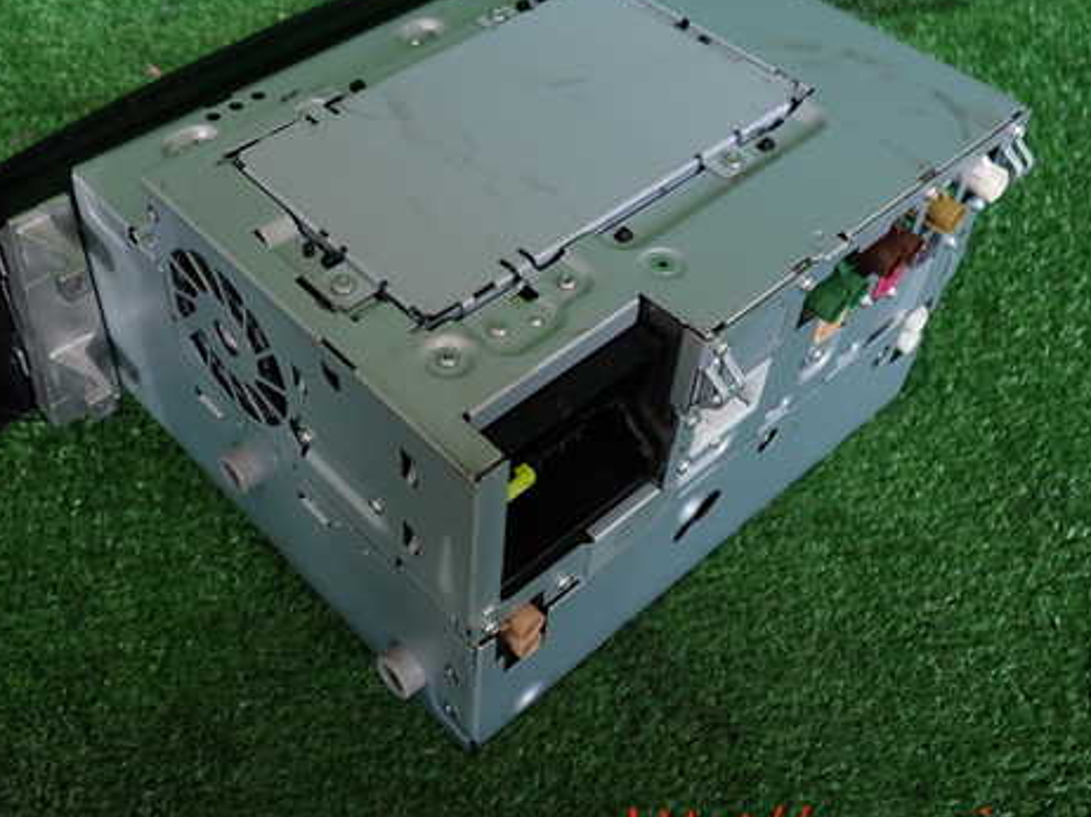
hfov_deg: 47.7
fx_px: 1229
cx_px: 453
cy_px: 331
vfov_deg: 36.7
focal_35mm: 39
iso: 100
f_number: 2.3
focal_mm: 5.4
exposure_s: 1/80
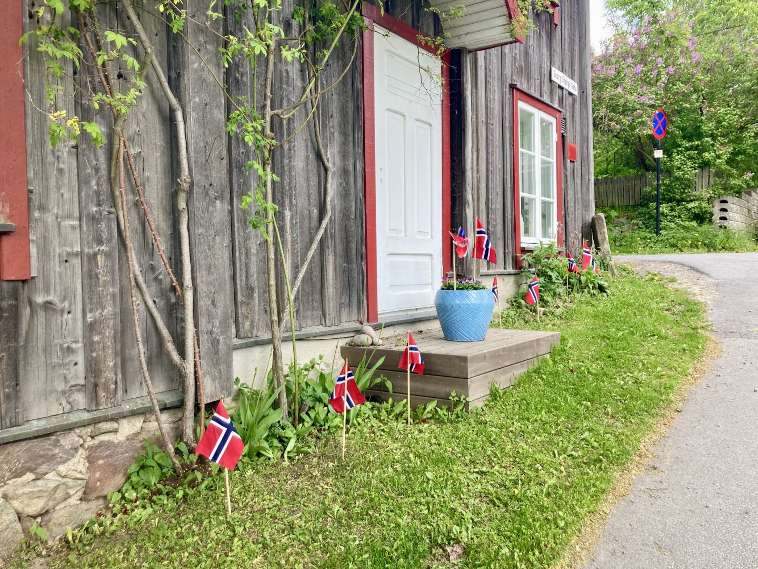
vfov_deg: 49.7
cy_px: 284
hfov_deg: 63.4
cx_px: 379
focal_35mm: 28
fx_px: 613
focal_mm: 3.99
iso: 20
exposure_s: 1/182
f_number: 1.8
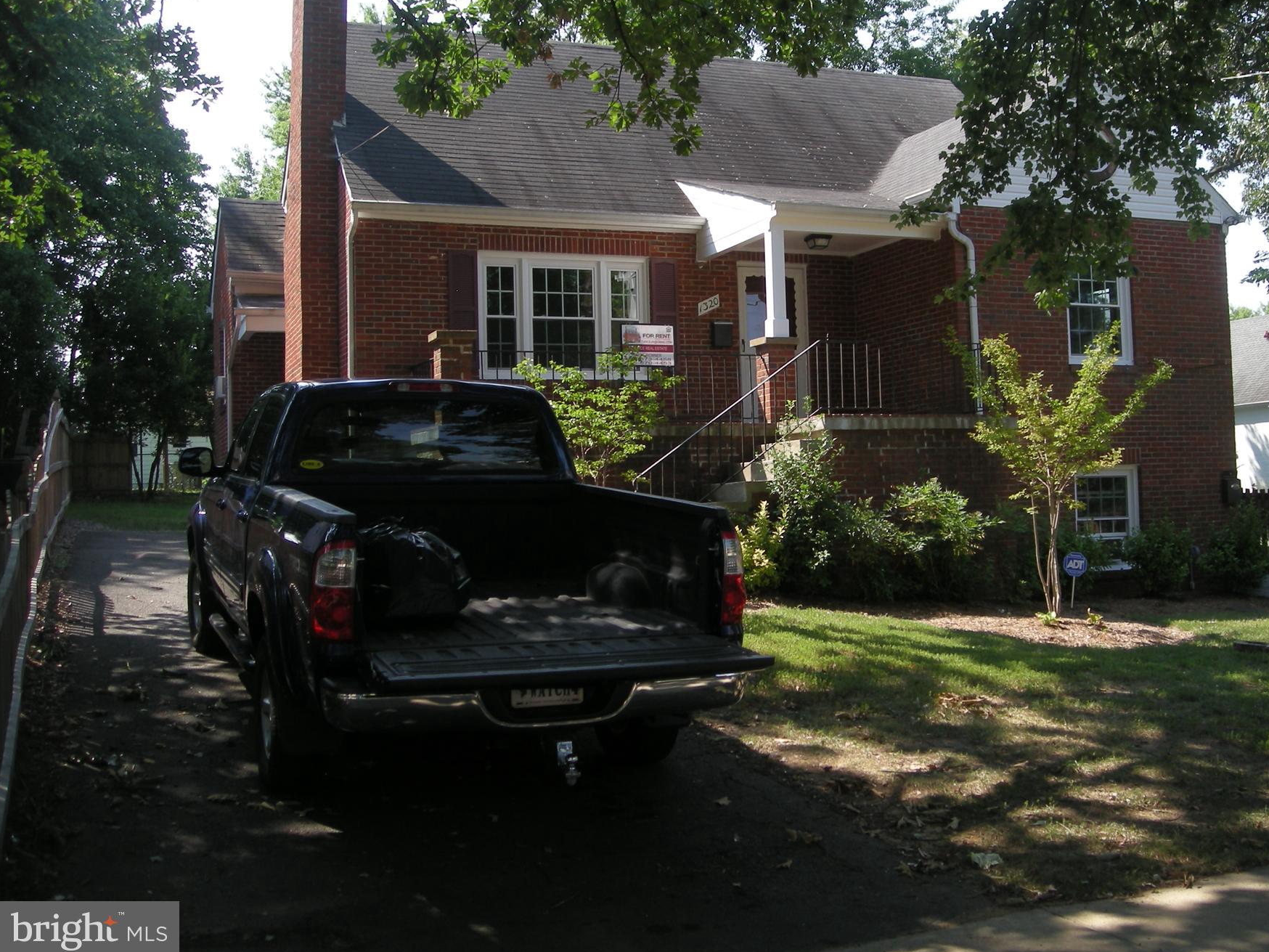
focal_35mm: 41
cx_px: 741
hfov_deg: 45.6
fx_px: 1503
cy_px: 403
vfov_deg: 35.1
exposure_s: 1/270
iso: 50
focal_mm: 5.7
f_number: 2.8
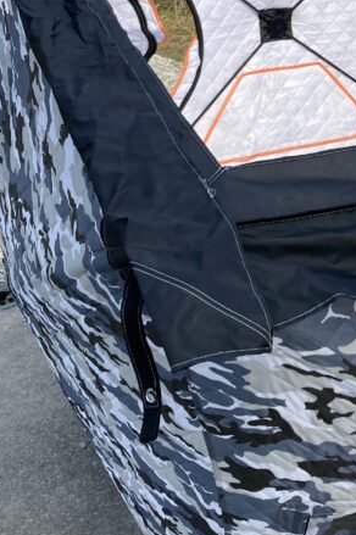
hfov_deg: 19.2
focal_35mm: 68
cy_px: 95
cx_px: 382
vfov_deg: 28.9
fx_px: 1010
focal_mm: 3.99
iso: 20
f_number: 1.8
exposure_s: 1/1656
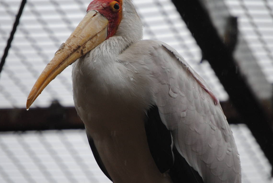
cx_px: 134
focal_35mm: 420
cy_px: 111
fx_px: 3189
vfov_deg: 3.3
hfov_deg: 4.9
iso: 360
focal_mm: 200
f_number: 5.6
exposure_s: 1/500
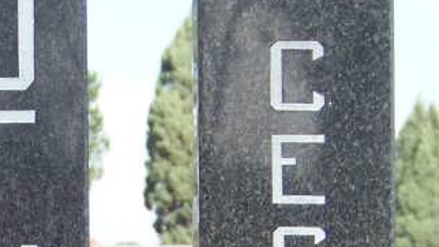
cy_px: 356
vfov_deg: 4.3
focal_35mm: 284
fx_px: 3305
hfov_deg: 7.6
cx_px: 116
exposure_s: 1/320
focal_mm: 11.7
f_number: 3.2
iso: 64
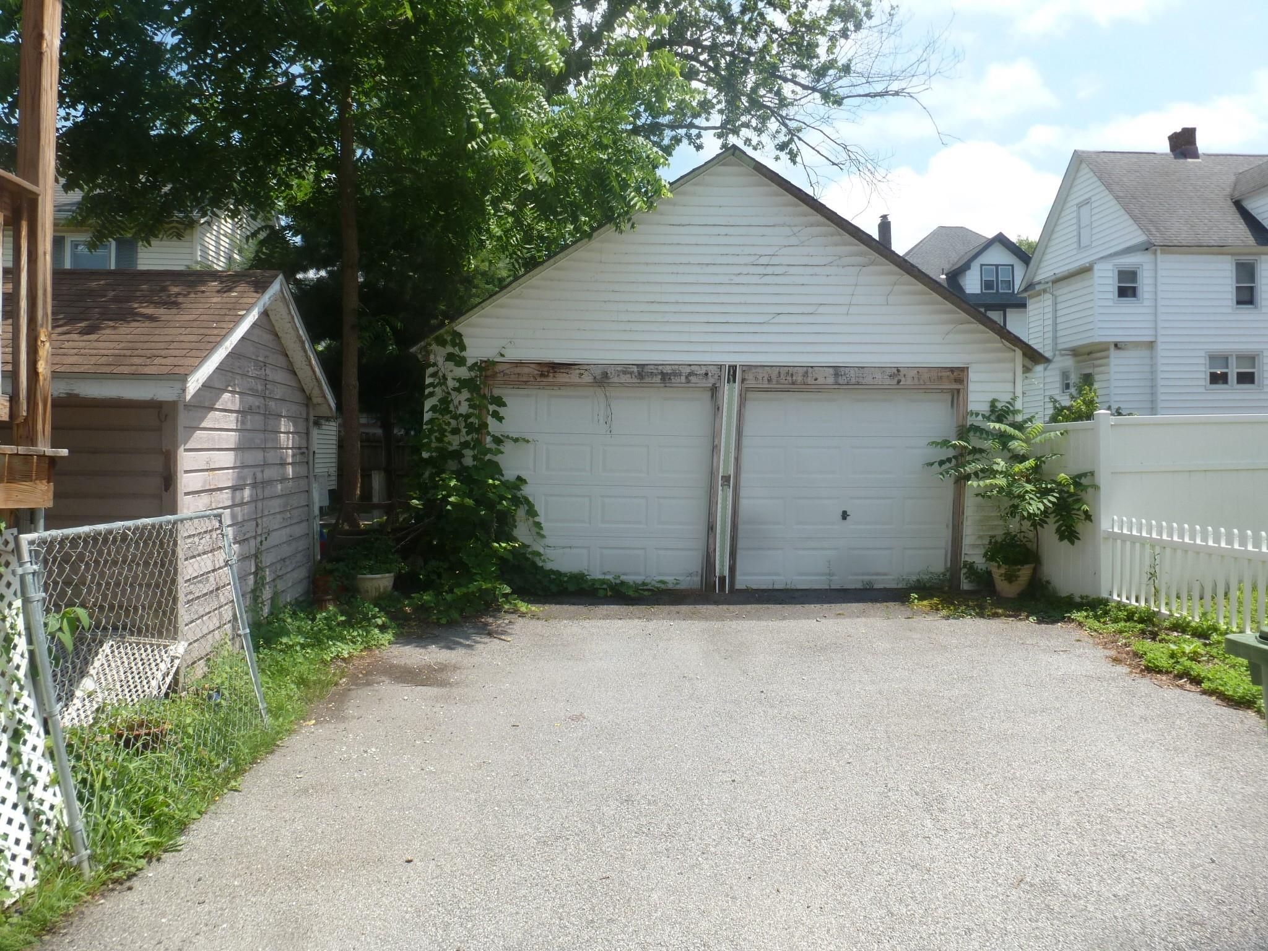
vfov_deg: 56.8
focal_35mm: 24
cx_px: 634
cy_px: 476
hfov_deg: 71.6
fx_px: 879
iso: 100
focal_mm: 4.3
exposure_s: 1/500
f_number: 4
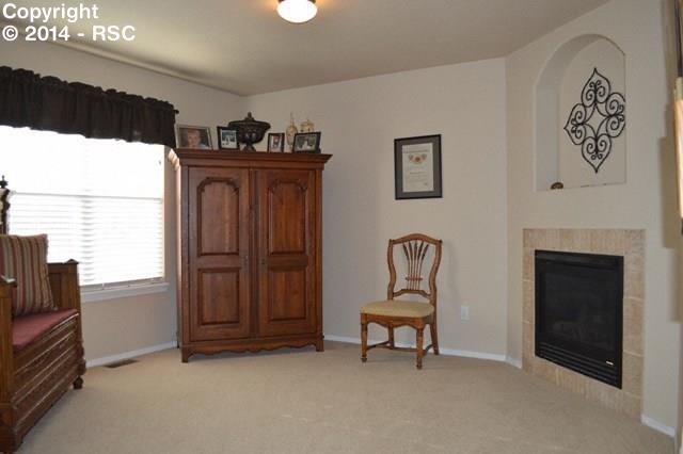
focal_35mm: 27
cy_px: 227
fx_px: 512
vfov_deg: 47.9
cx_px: 342
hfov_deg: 67.4
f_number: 4
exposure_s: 1/125
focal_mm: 18
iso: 280
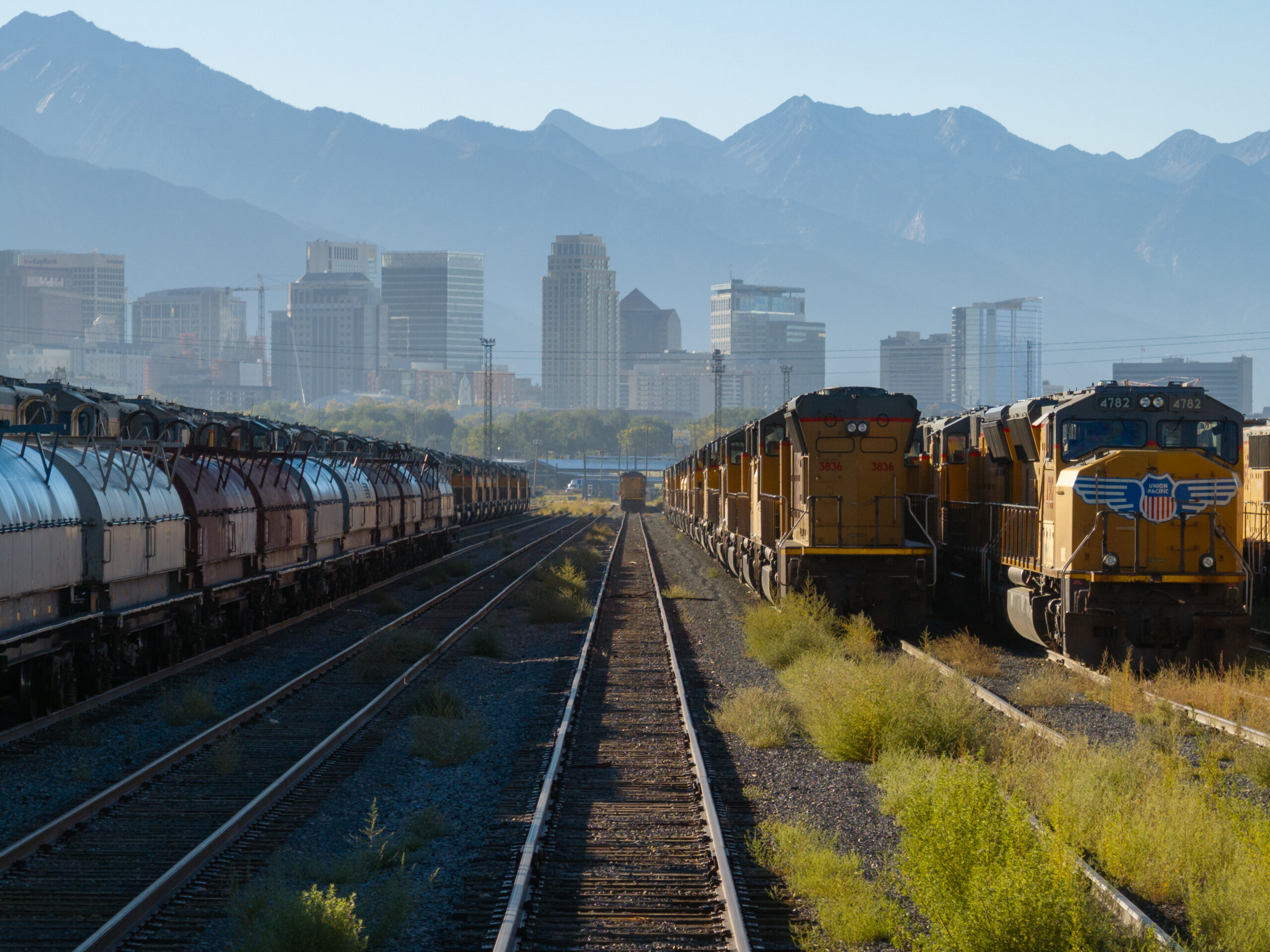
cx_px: 635
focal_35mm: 166
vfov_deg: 8.9
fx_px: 6089
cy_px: 476
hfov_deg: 11.9
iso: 100
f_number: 3.4
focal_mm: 30.71
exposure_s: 1/60
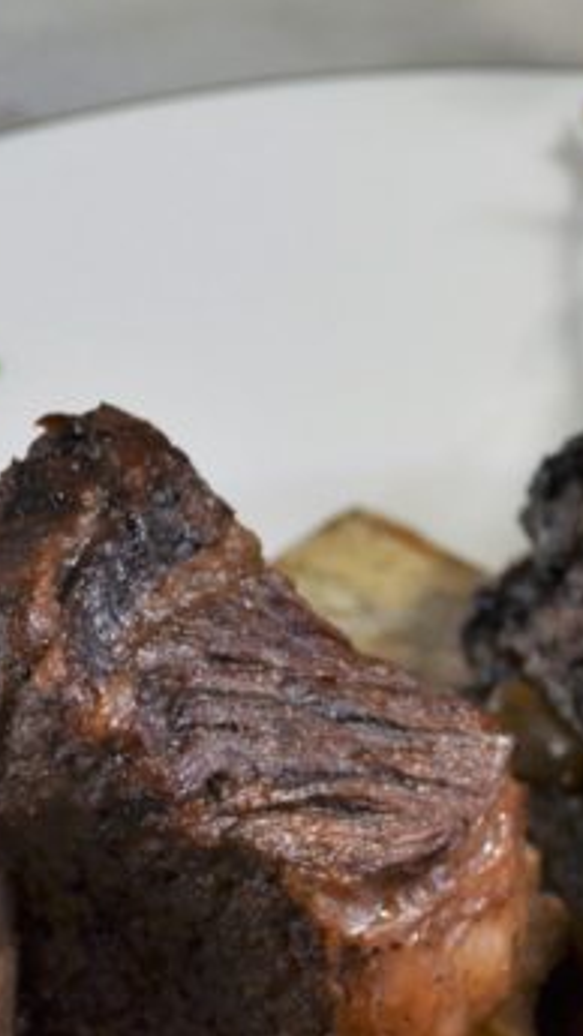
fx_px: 4618
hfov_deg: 7.2
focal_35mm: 168
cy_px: 1330
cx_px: 738
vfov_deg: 12.4
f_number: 5
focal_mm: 36
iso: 400
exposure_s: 1/30
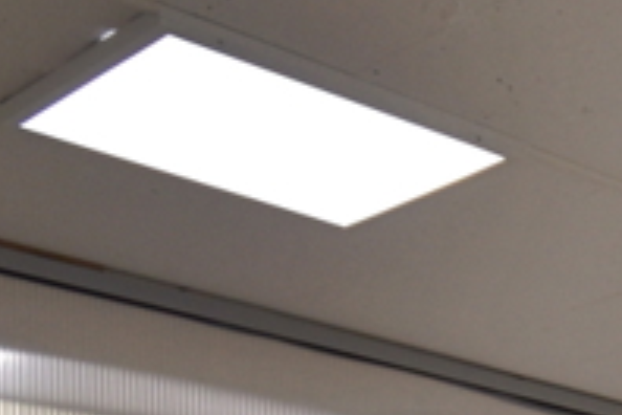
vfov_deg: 12.4
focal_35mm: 91
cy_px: 937
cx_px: 1357
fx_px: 1572
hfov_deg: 15.7
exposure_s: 1/80
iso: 100
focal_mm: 10
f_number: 4.5
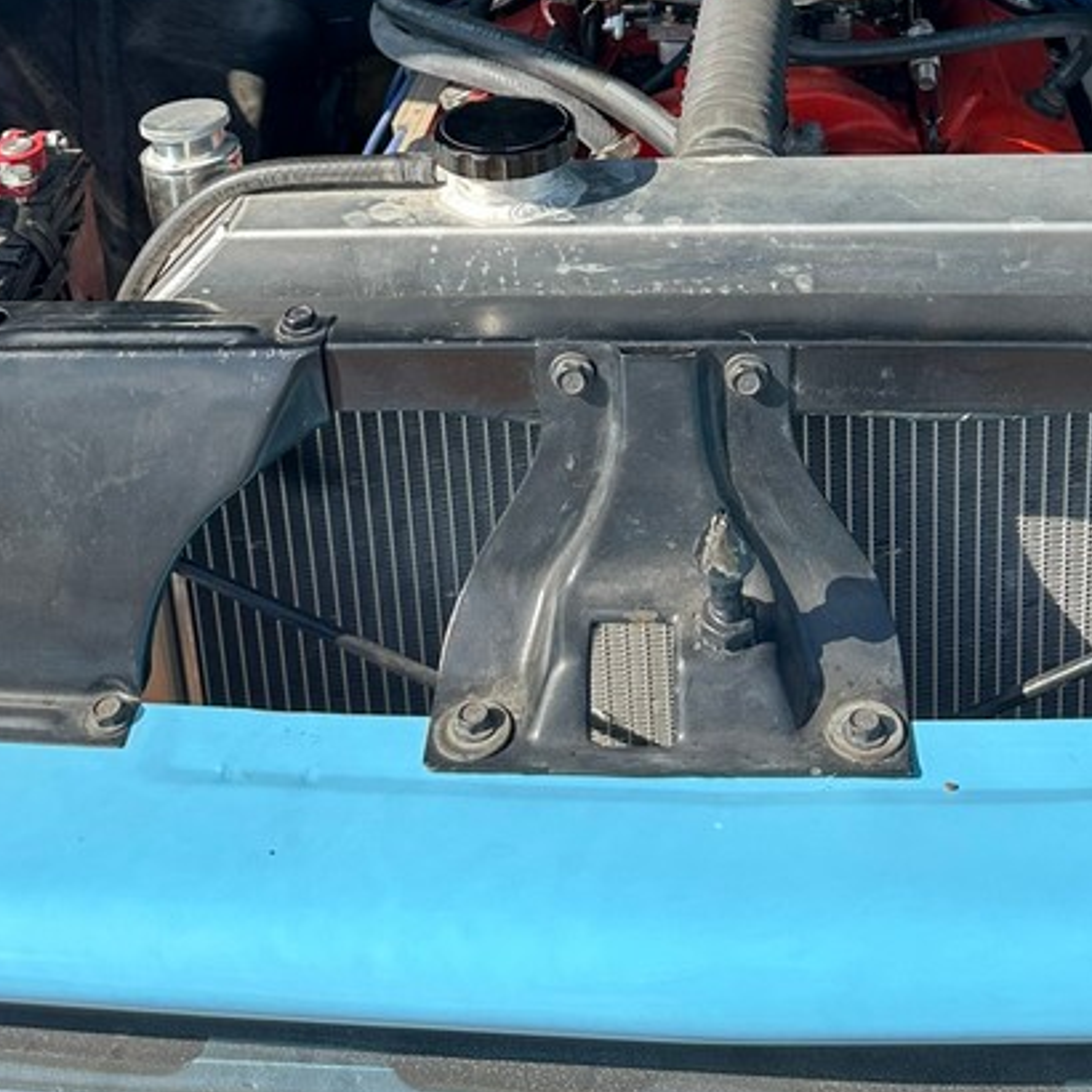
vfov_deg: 29.7
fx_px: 1892
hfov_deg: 32.1
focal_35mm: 53
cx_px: 682
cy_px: -40
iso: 80
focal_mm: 6.86
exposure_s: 1/1357
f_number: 1.78
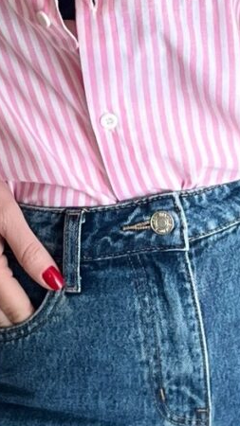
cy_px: 146
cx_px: 63
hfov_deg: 7.5
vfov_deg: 13.3
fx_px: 1822
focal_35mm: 161
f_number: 1.5
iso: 125
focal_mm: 5.7
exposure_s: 1/50
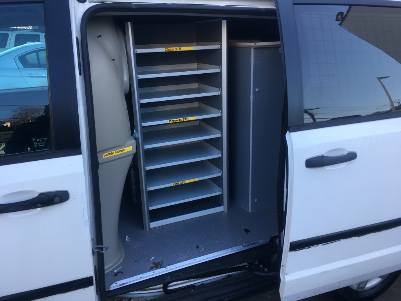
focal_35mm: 29
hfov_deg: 61.7
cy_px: 150
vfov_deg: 48.2
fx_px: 336
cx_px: 200
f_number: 2.2
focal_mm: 4.15
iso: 25
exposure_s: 1/121
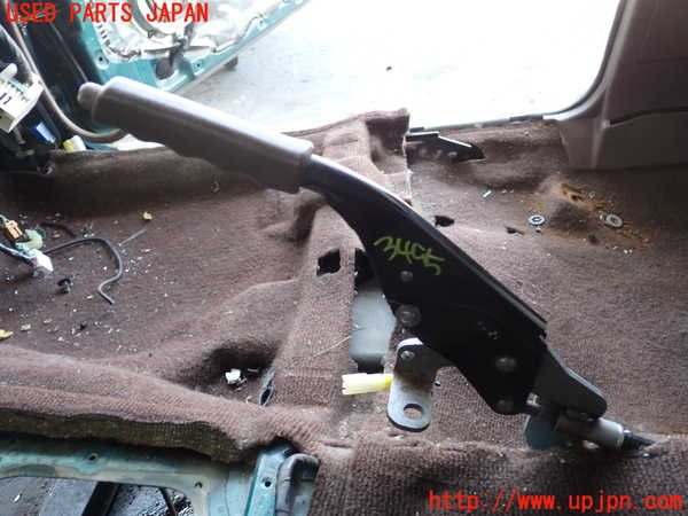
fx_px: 596
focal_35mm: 30
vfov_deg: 46.8
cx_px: 344
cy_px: 258
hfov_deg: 60.0
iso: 200
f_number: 2.3
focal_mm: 5.4
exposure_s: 1/30
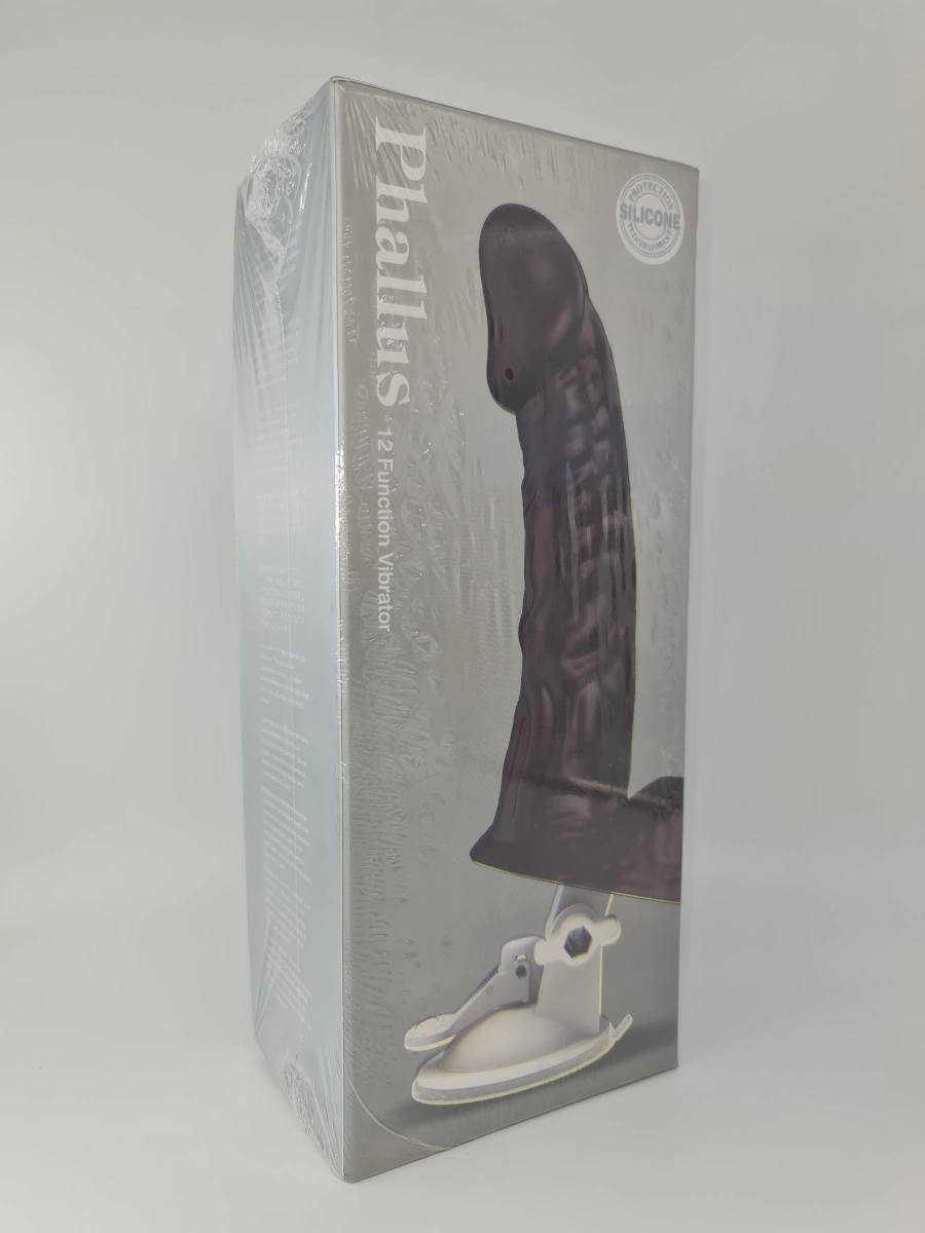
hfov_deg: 54.9
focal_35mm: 25
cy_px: 616
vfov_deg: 69.4
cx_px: 462
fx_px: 891
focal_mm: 7
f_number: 1.8
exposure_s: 1/171
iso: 50
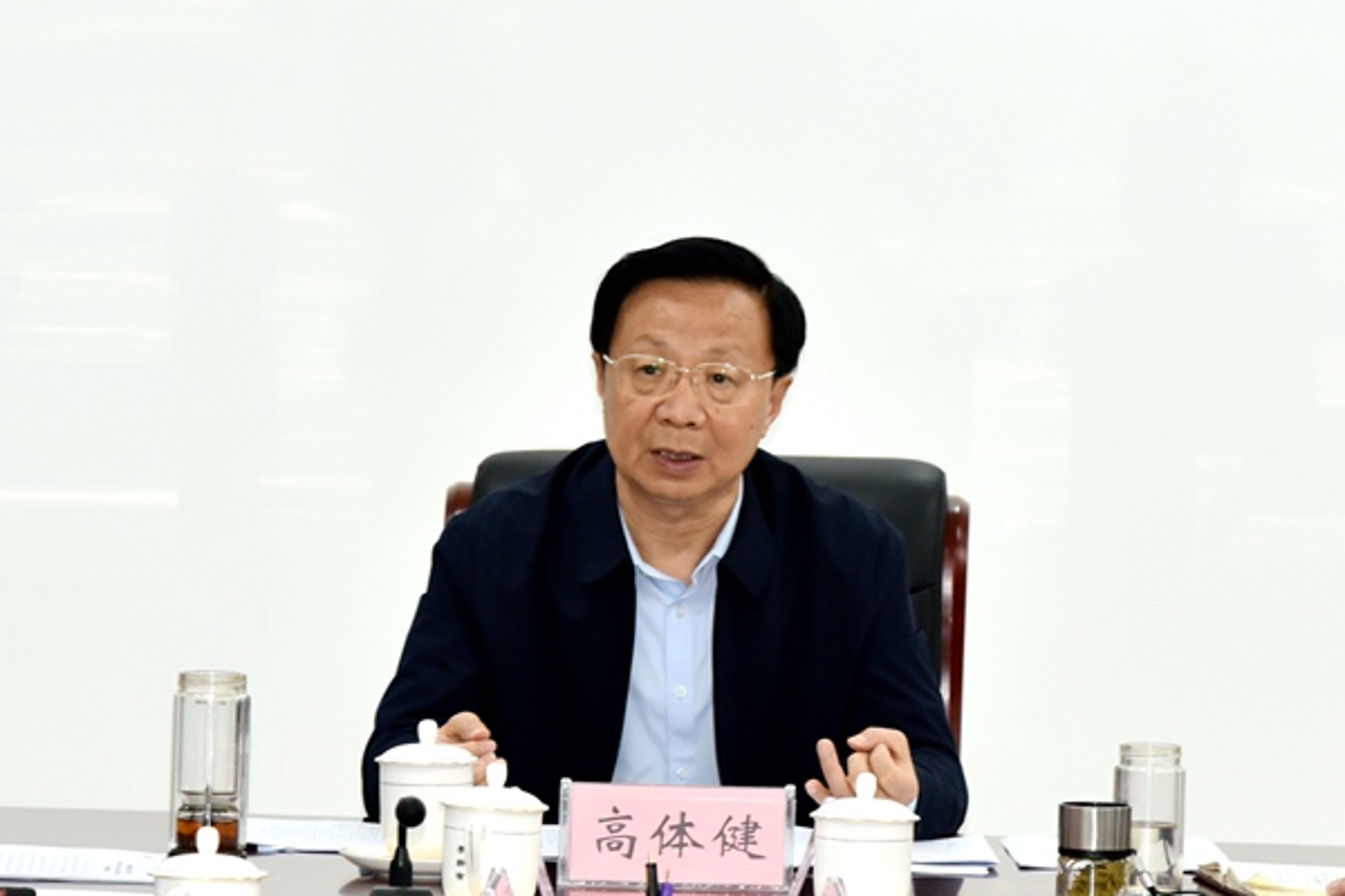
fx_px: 3923
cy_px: 448
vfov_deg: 13.0
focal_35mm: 105
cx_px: 672
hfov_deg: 19.5
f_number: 5
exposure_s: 1/100
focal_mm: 105
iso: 800
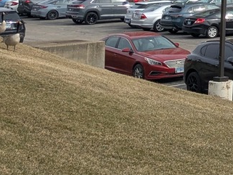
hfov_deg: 14.3
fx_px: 815
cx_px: 428
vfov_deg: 11.5
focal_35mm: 121
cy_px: -124
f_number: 1.73
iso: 53
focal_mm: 4.38
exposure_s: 1/2128
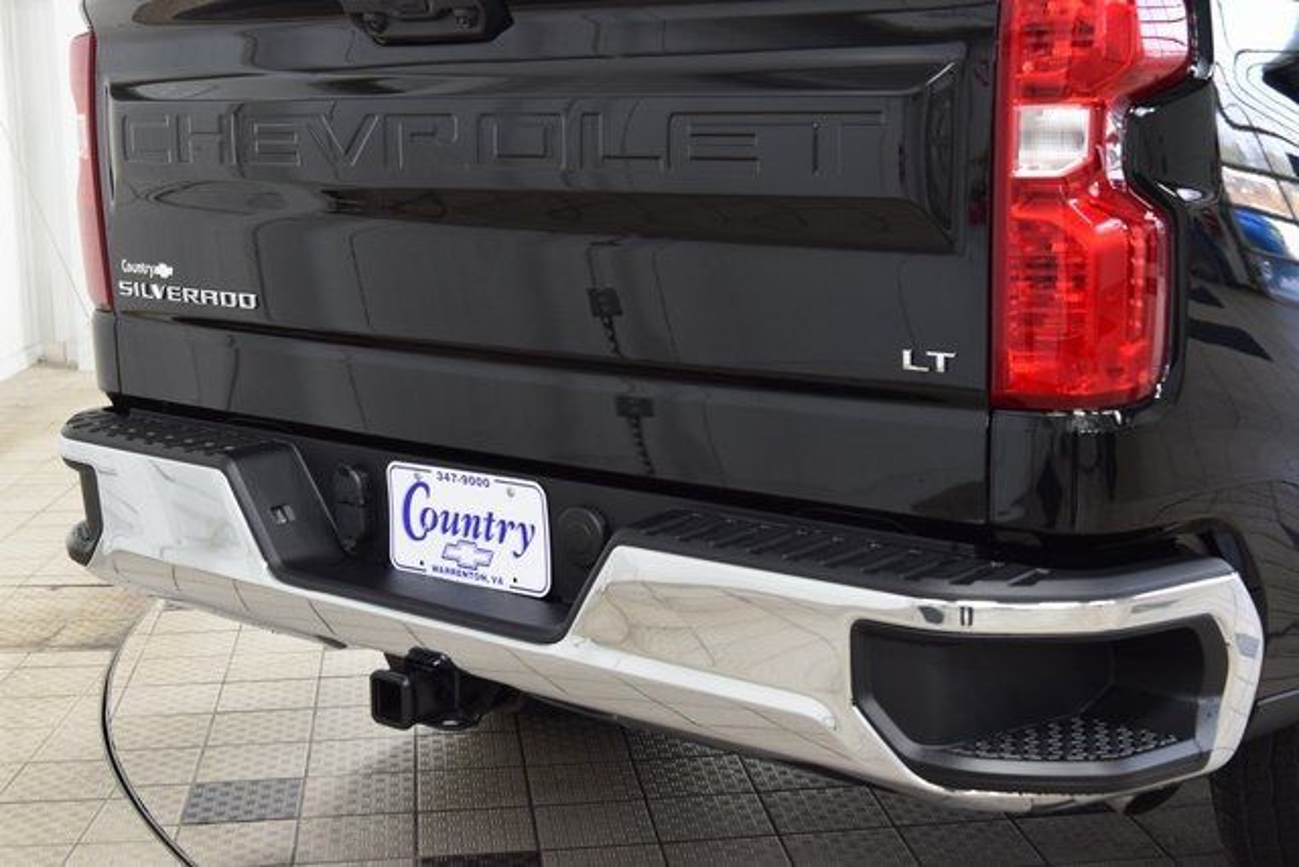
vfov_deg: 25.1
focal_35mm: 54
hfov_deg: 36.9
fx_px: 1949
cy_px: 434
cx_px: 650
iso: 1000
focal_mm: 36
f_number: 6.3
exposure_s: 1/15
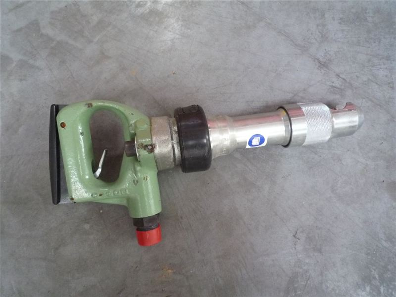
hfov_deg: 69.4
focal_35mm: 25
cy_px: 148
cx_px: 198
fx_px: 286
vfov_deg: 54.9
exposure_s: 1/15
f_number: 2.8
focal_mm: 4.4
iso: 400
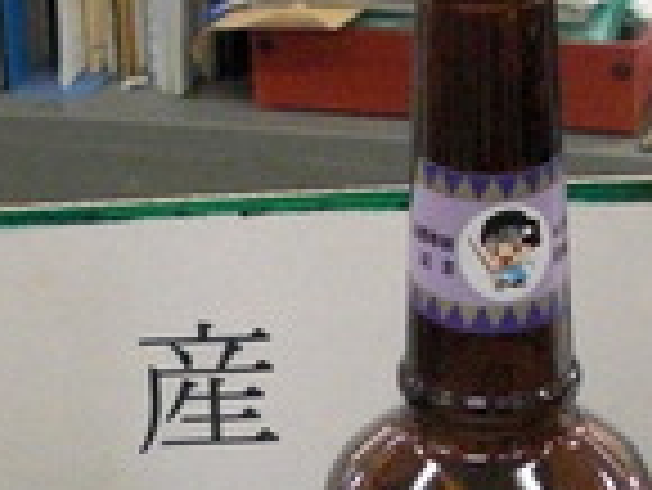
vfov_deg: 11.6
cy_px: 677
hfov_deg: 15.9
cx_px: 306
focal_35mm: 124
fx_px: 2338
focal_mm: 6.3
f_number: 2.8
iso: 800
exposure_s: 1/125
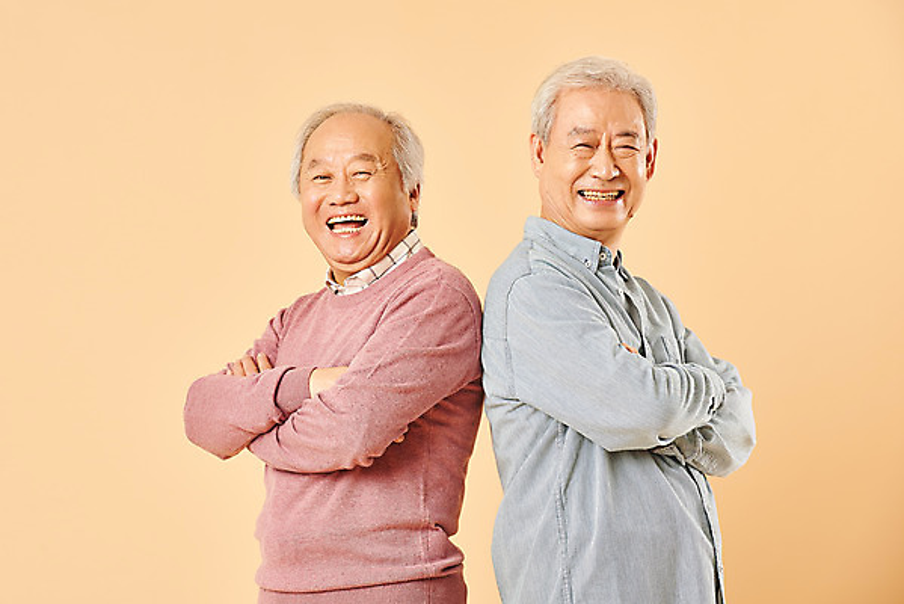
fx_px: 3768
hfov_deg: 13.7
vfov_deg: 9.2
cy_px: 302
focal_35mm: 150
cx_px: 452
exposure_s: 1/125
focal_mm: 150
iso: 100
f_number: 8
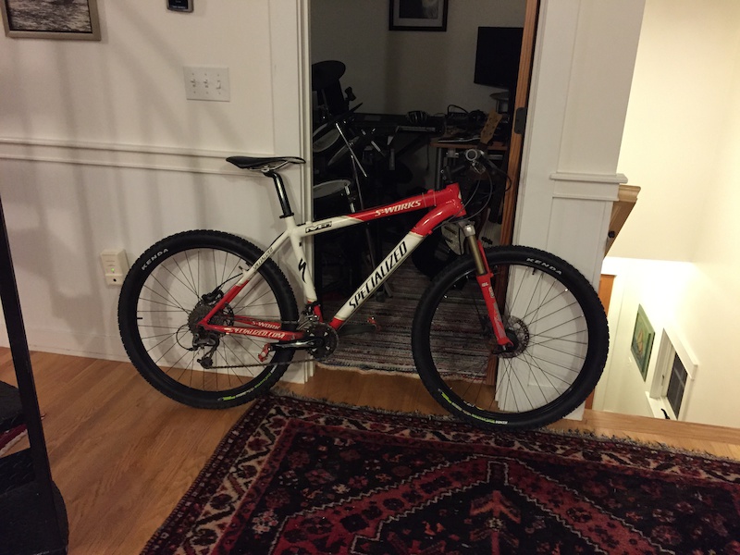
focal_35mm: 29
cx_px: 370
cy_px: 278
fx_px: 620
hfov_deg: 61.7
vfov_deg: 48.2
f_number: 2.2
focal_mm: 4.15
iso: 320
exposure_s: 1/15
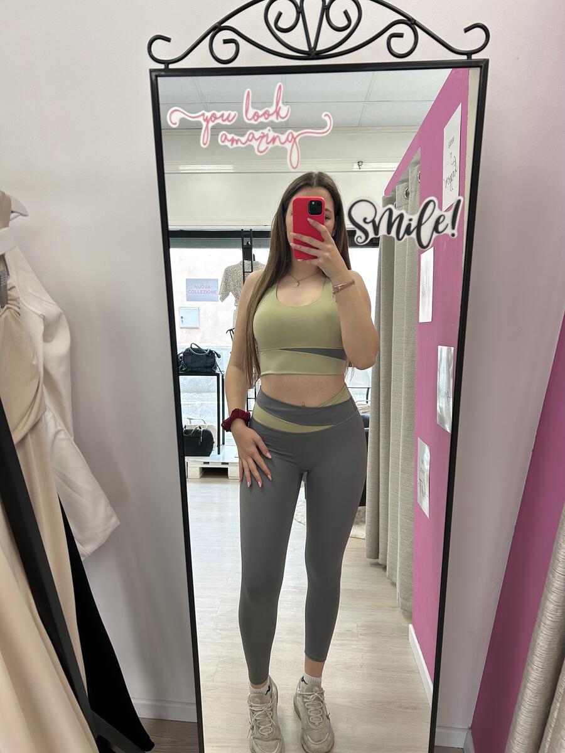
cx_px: 282
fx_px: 566
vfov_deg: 67.3
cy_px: 376
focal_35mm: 26
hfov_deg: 53.1
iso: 64
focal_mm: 5.7
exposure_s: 1/100
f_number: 1.5
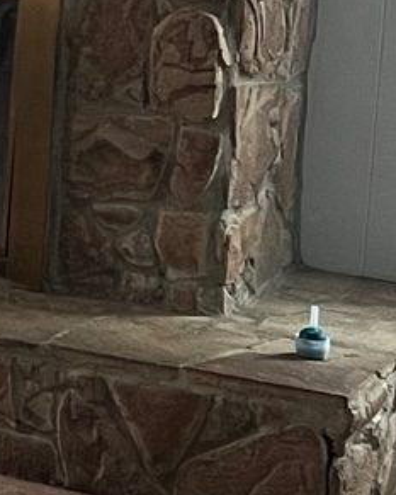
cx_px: -624
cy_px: -83
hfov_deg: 8.0
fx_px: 2577
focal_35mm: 176
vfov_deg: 10.8
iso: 320
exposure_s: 1/60
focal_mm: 5.7
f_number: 1.5
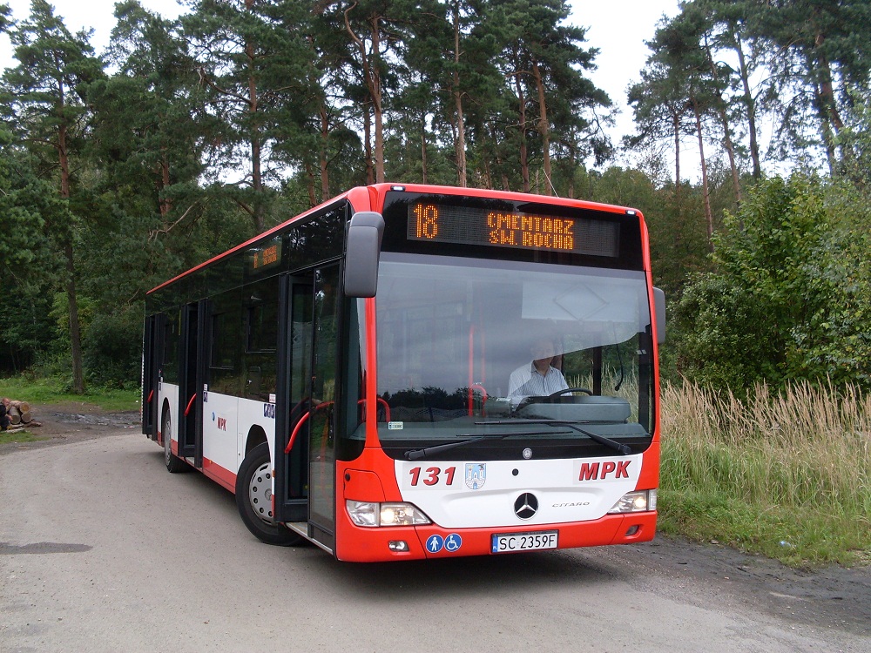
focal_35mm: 38
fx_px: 956
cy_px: 326
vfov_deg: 37.7
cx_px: 436
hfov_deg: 49.0
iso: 80
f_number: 2.8
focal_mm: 6.3
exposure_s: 1/250
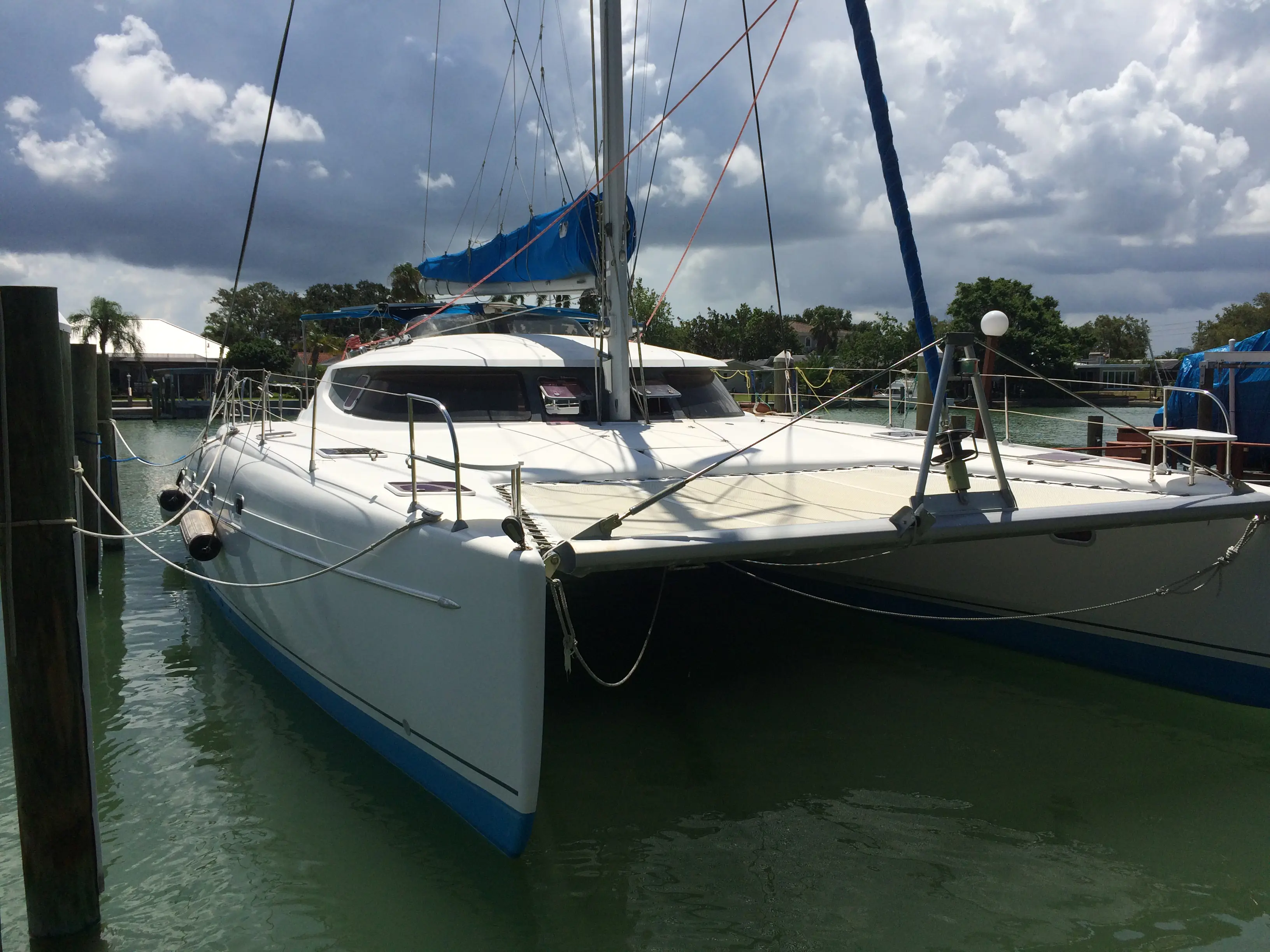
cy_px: 476
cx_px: 635
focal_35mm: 29
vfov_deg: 48.2
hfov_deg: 61.7
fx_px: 1064
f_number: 2.2
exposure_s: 1/4566
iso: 32
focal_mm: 4.15
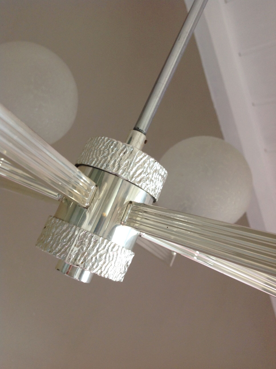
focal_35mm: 35
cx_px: 138
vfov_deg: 52.7
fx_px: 373
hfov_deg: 40.6
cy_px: 184
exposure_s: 1/15
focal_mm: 4.28
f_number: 2.4
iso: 64
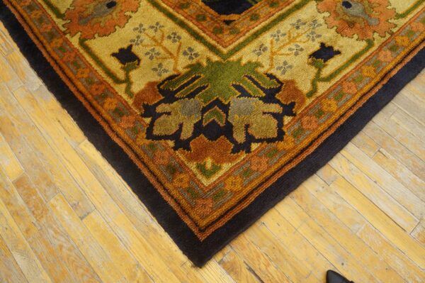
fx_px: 318
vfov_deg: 47.9
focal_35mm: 27
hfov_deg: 67.4
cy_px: 142
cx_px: 212
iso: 3200
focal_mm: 18
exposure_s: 1/160
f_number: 4
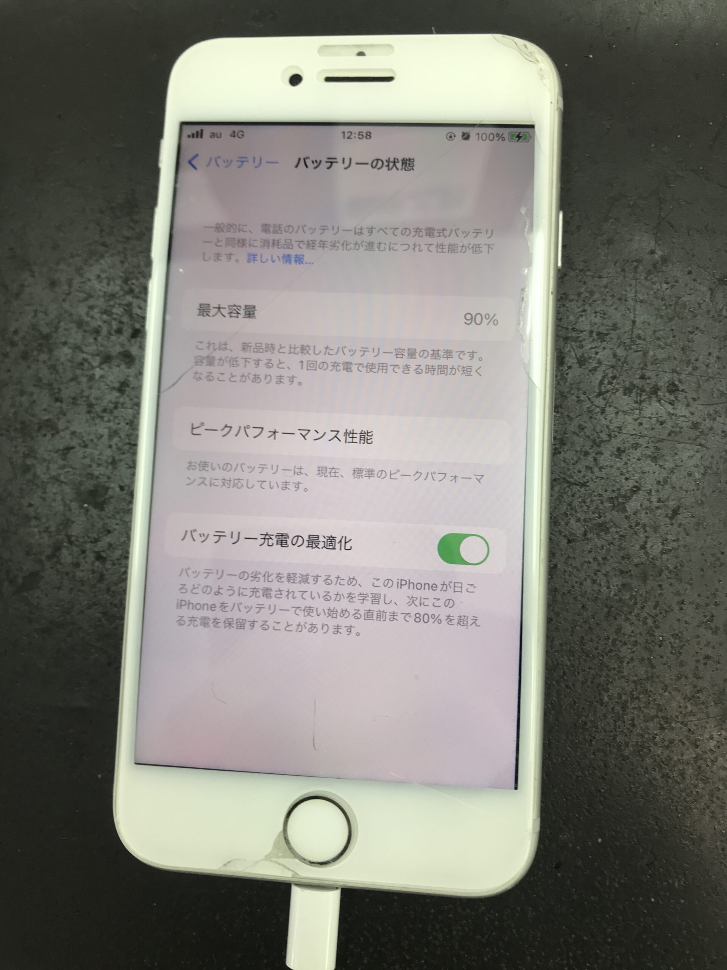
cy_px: 485
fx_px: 784
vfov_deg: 63.4
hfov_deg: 49.7
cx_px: 364
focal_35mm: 28
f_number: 1.8
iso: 25
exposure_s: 1/60
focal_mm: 3.99
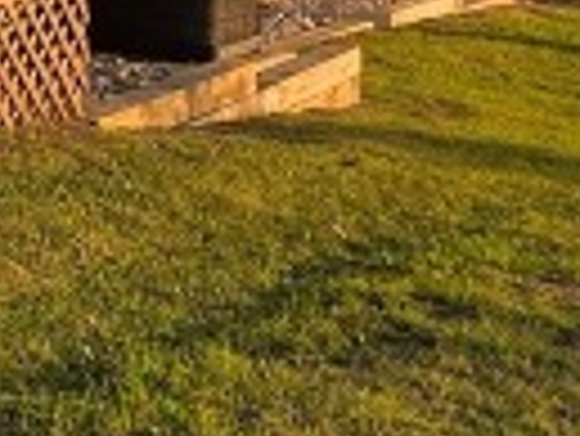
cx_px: -764
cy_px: -279
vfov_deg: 13.3
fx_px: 1727
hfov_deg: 14.0
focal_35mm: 103
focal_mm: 2.2
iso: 40
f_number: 1.9
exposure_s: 1/607
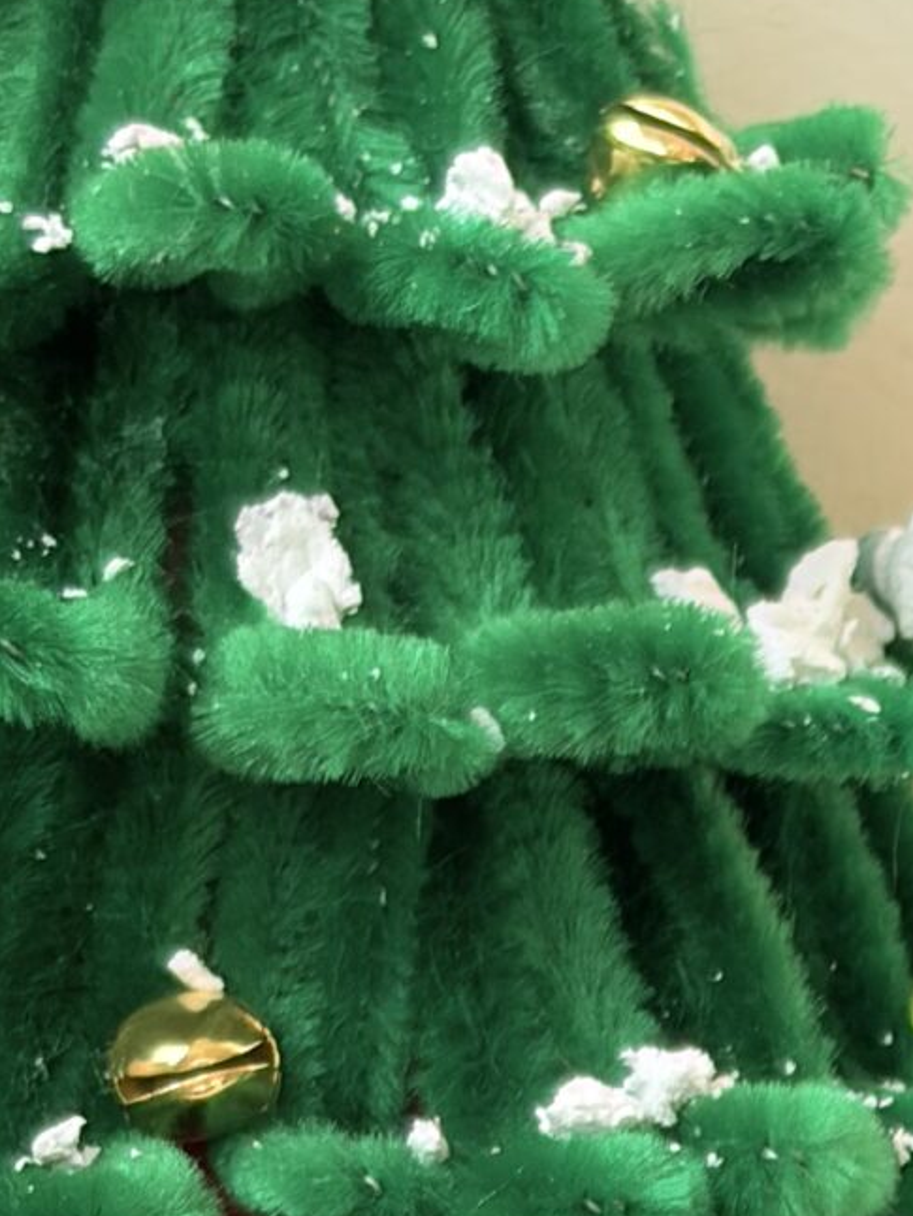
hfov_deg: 7.0
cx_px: 1803
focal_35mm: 206
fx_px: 7240
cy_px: 1600
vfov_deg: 9.4
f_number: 1.6
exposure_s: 1/122
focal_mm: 5.96
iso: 25
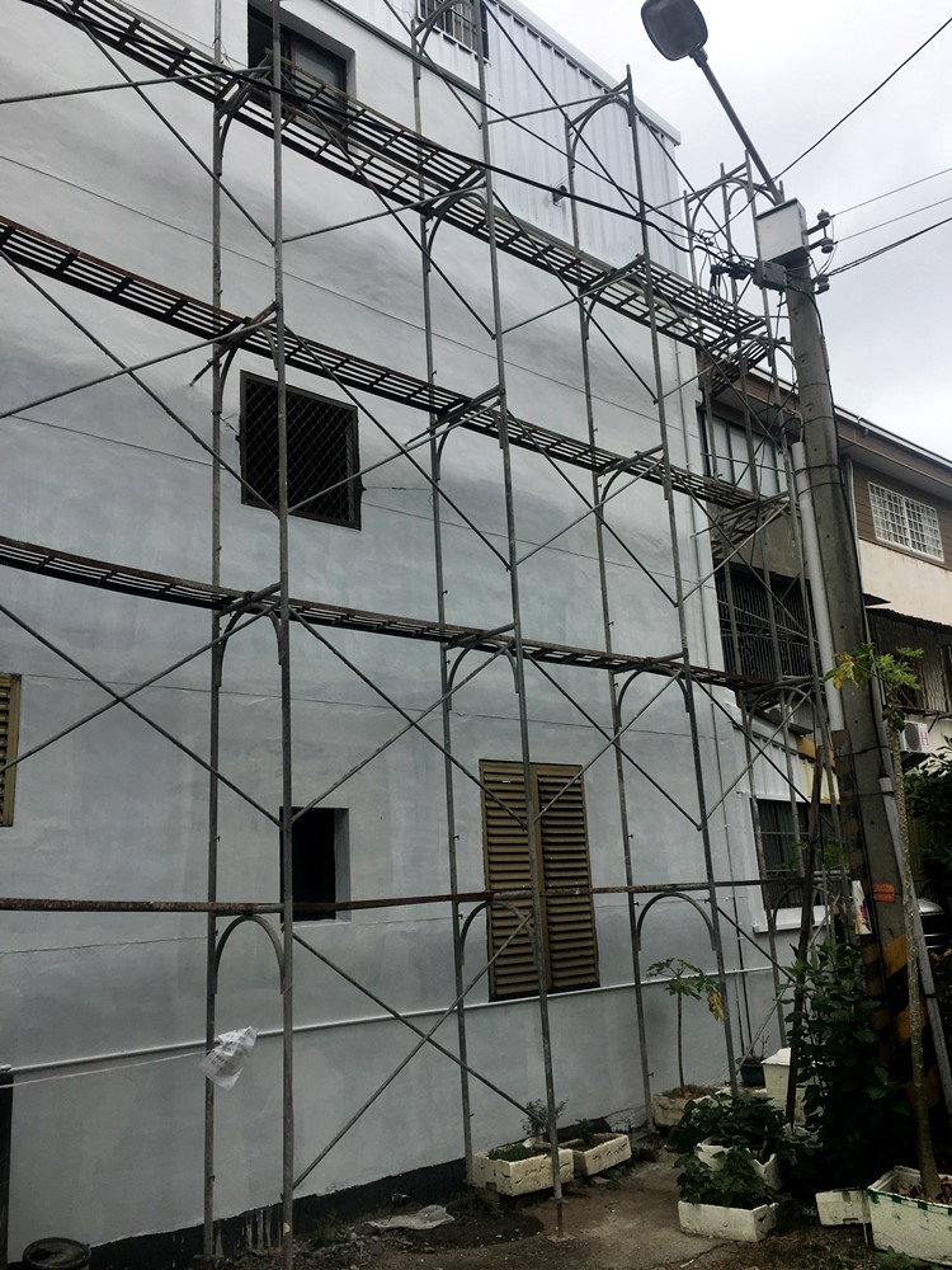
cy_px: 635
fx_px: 1063
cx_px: 476
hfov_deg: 48.2
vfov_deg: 61.7
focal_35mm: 29
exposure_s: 1/1221
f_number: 2.2
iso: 25
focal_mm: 4.15
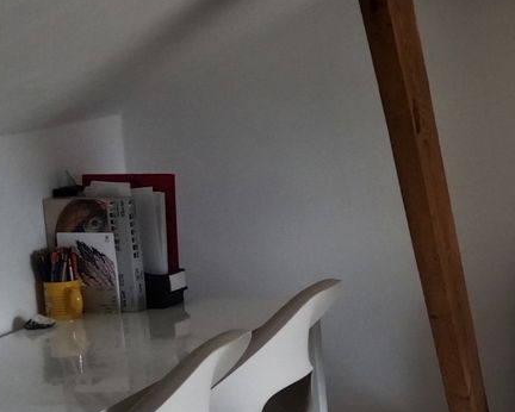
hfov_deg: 17.5
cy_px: 243
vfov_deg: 16.4
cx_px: 849
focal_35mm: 94
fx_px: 1433
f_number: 1.8
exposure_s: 1/100
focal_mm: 3.96
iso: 525
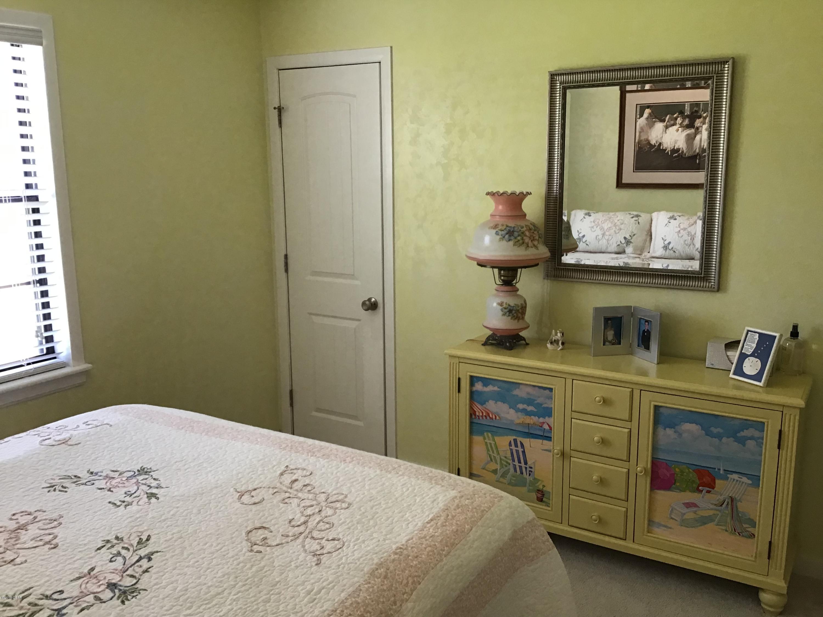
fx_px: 737
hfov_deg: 58.4
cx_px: 412
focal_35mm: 31
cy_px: 308
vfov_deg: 45.4
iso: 50
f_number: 2.4
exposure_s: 1/30
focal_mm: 3.3
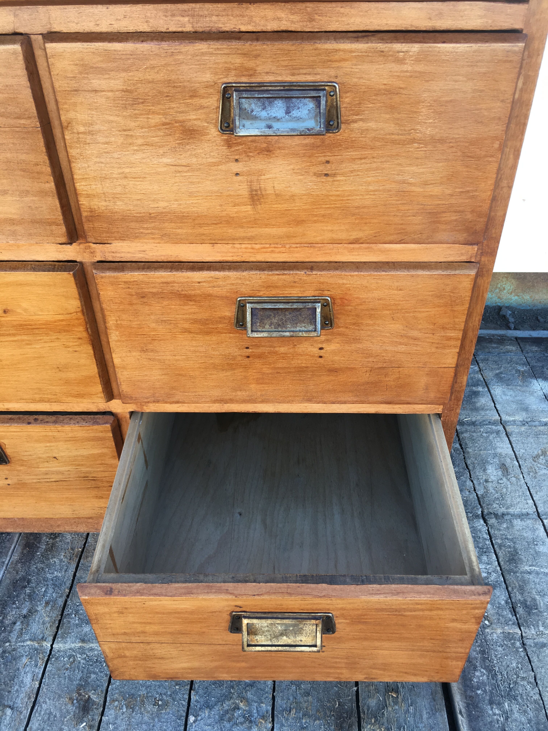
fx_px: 612
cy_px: 366
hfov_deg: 48.2
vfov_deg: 61.7
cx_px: 274
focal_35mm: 29
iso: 32
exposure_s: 1/100
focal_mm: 4.15
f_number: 2.2
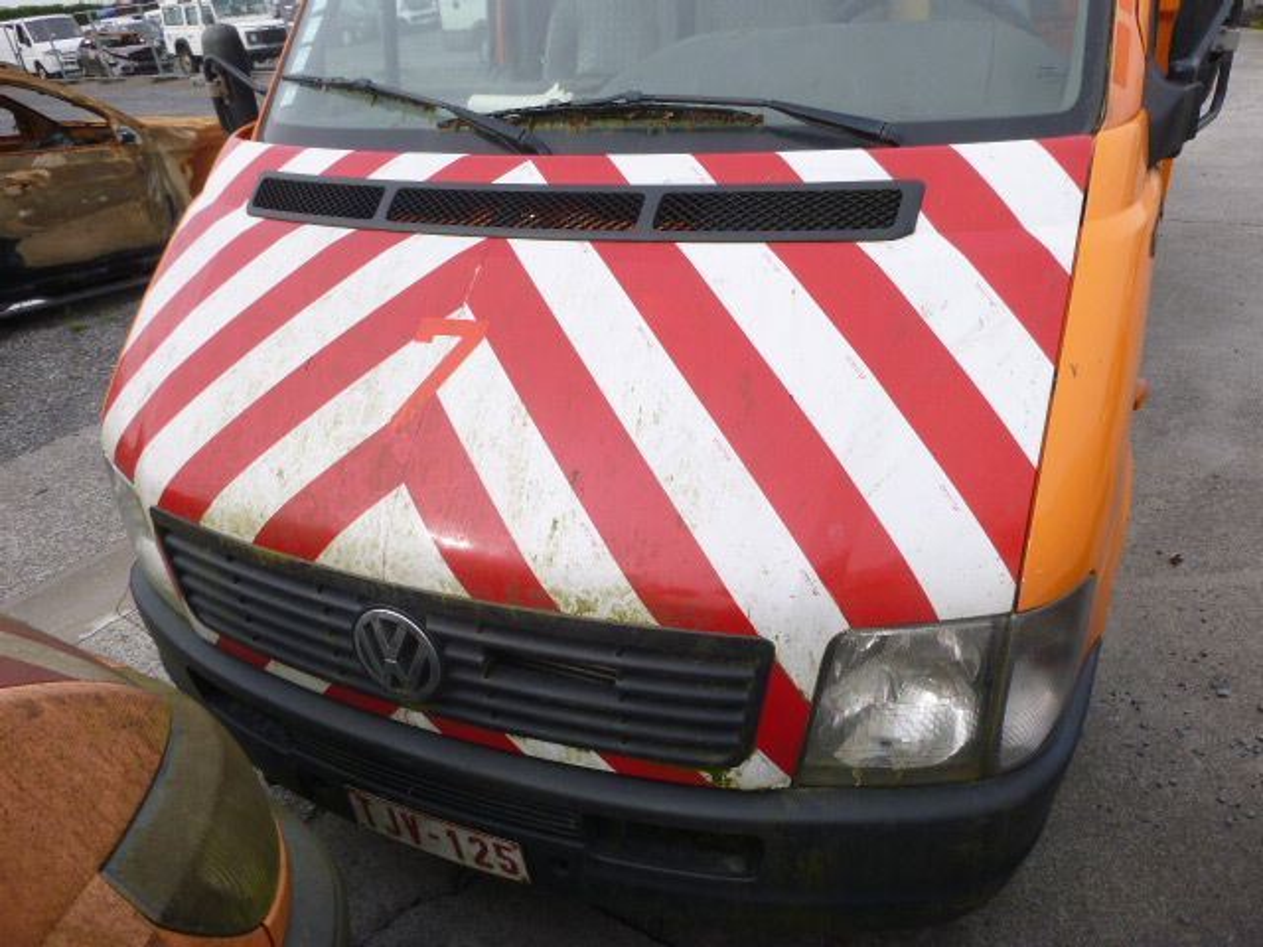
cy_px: 474
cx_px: 632
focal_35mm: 25
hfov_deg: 69.4
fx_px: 912
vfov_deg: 54.9
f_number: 3.9
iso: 100
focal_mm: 4.5
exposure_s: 1/250
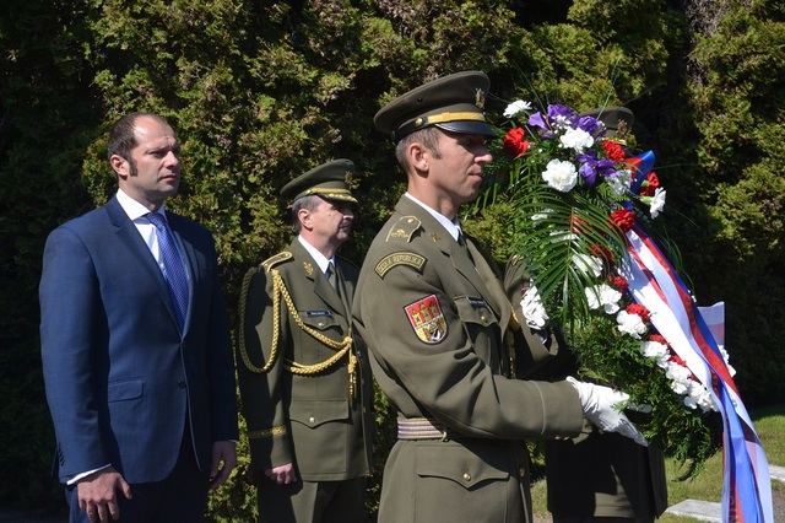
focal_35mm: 48
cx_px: 392
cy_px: 262
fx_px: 1046
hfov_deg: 41.1
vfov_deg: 28.0
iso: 800
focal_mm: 32
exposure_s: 1/640
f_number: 13
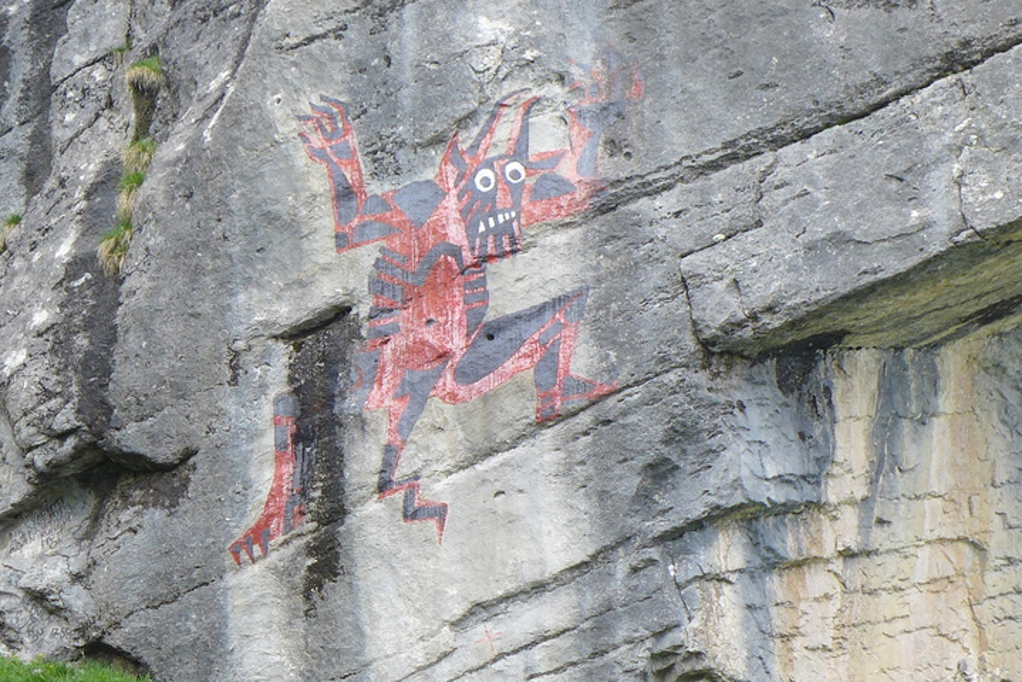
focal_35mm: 180
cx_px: 511
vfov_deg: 7.6
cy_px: 341
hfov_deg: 11.4
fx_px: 5112
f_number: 2.8
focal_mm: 17.7
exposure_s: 1/640
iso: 80
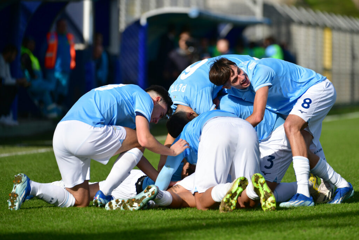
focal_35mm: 270
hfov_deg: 7.6
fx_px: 2693
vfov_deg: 5.1
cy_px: 120
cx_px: 180
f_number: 4
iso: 320
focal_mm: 270
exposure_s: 1/4000
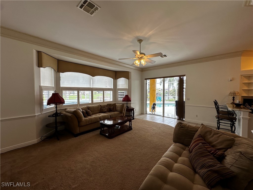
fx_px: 102
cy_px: 95
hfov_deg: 102.1
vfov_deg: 85.7
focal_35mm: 14
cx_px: 126
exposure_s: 1/120
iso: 50
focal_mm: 2.22
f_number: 2.2
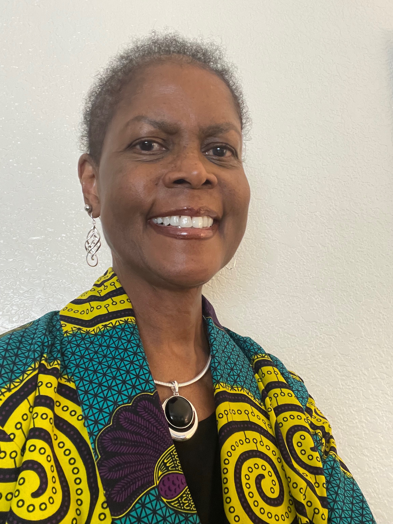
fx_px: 454
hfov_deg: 46.8
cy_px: 262
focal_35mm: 30
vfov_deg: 60.0
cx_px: 196
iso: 400
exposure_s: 1/30
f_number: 2.2
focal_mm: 2.71
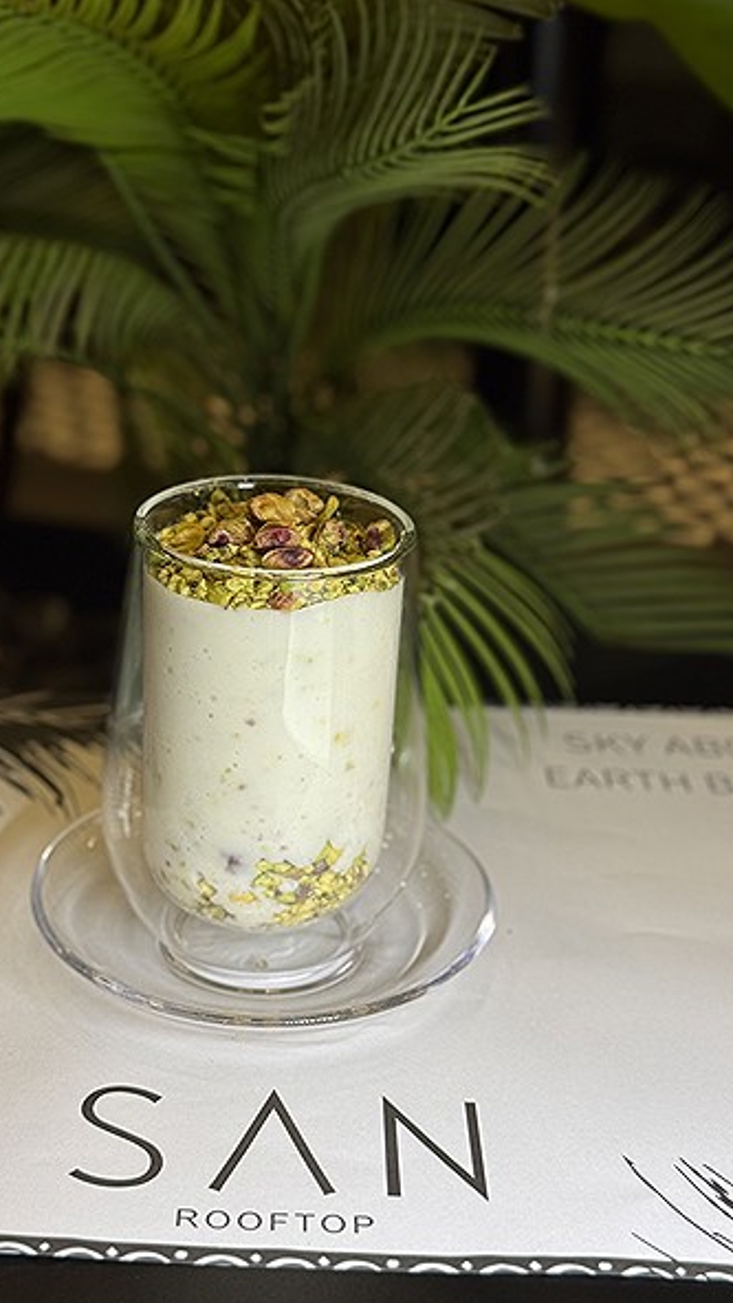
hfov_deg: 22.6
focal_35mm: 53
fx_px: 1831
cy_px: 654
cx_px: 269
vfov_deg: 39.2
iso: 100
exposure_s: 1/100
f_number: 1.78
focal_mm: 6.76
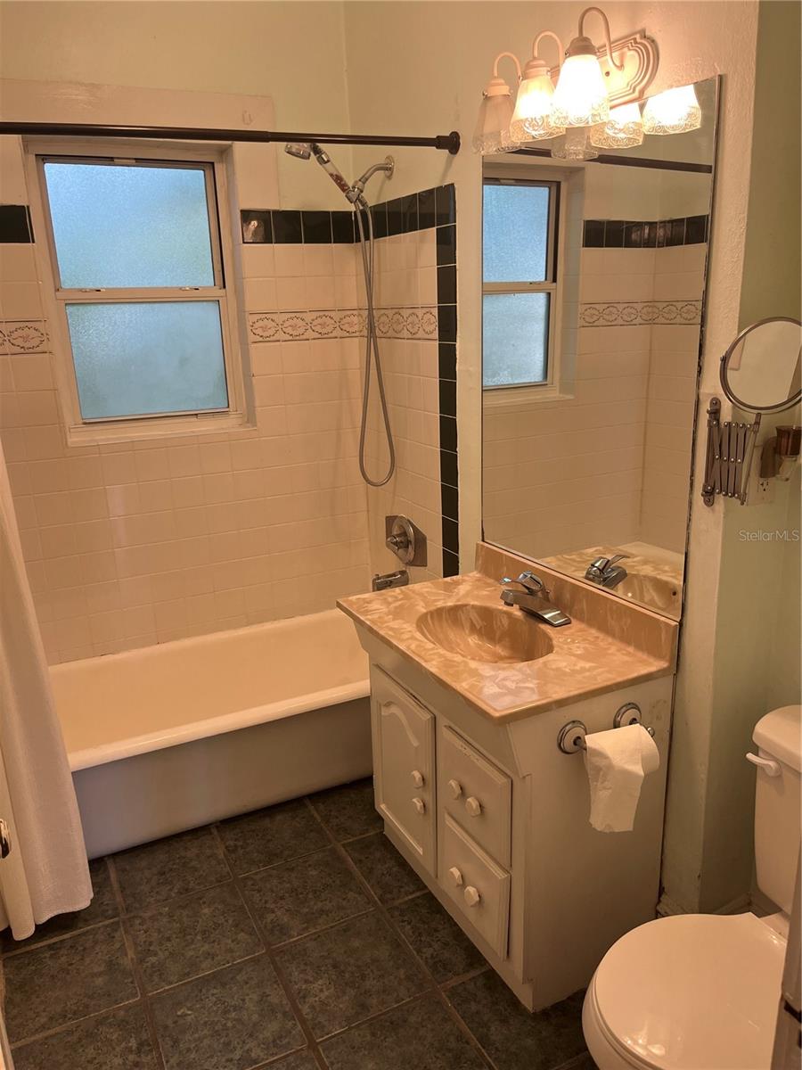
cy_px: 535
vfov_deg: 67.3
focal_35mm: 26
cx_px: 401
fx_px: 803
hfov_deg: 53.1
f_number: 1.6
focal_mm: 5.1
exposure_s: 1/120
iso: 100
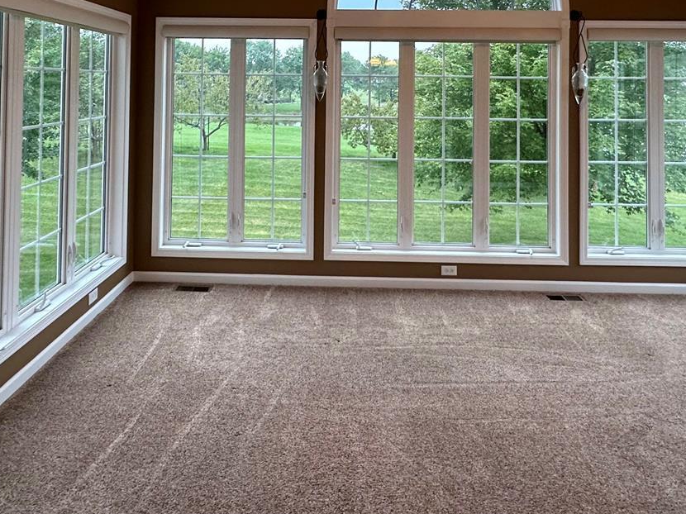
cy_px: 70
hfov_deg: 65.3
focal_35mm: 27
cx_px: 331
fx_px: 535
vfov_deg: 47.2
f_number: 2.2
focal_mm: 2.22
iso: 250
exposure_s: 1/60
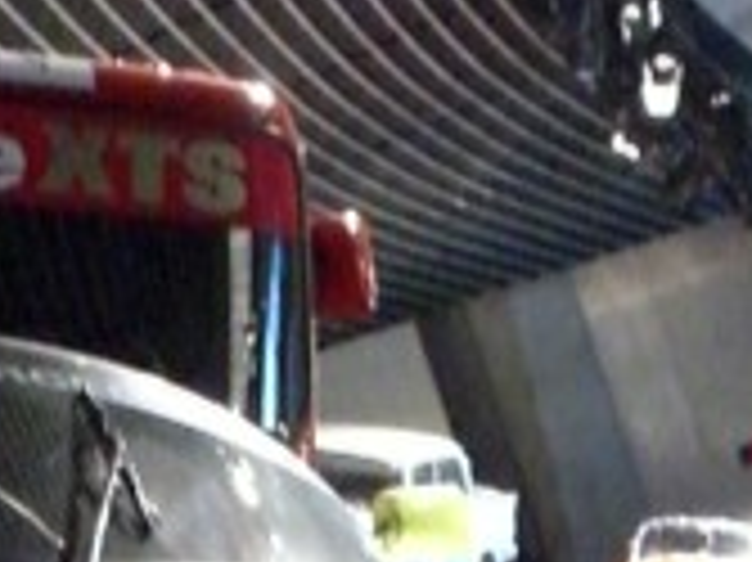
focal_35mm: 211
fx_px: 4580
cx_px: 216
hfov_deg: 9.4
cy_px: 751
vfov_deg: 7.0
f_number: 3.3
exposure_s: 1/20
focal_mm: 9
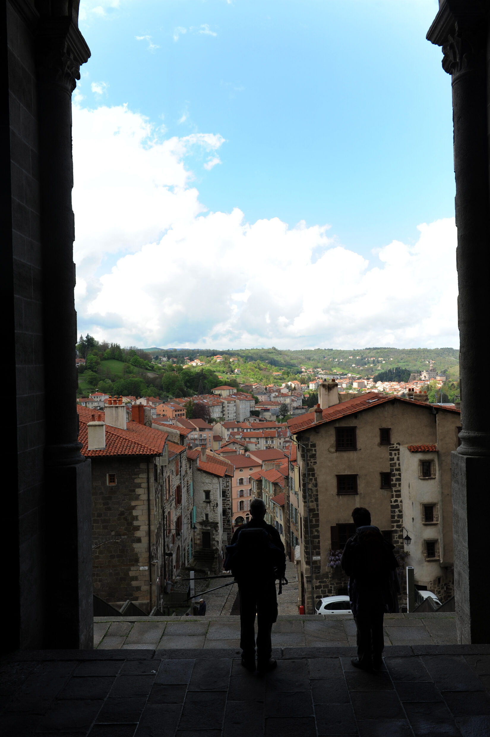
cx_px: 245
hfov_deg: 41.1
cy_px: 368
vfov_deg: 58.7
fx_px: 654
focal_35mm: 32
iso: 200
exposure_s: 1/320
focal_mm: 32
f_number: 7.1
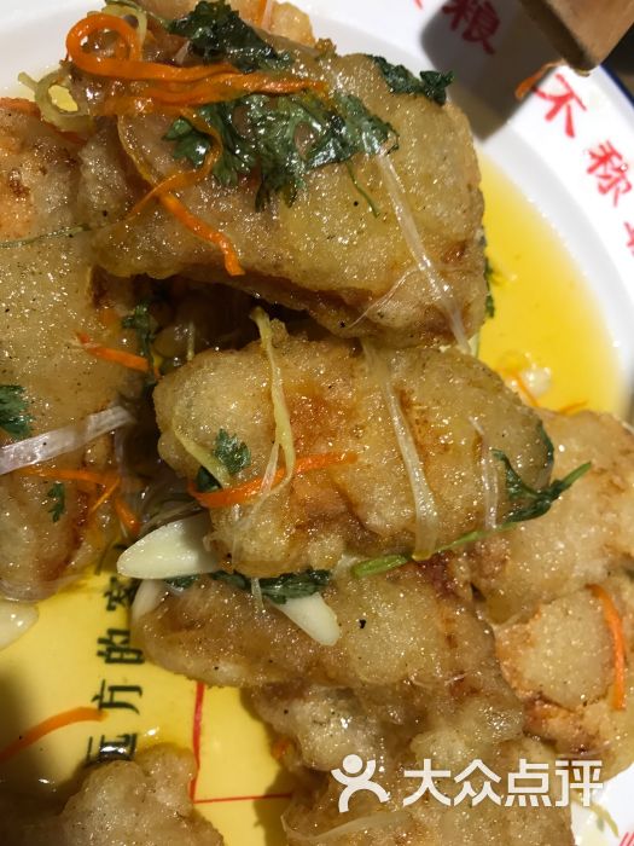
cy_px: 423
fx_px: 684
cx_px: 317
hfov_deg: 49.7
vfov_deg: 63.4
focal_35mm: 28
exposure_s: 1/100
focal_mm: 3.99
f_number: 1.8
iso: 32
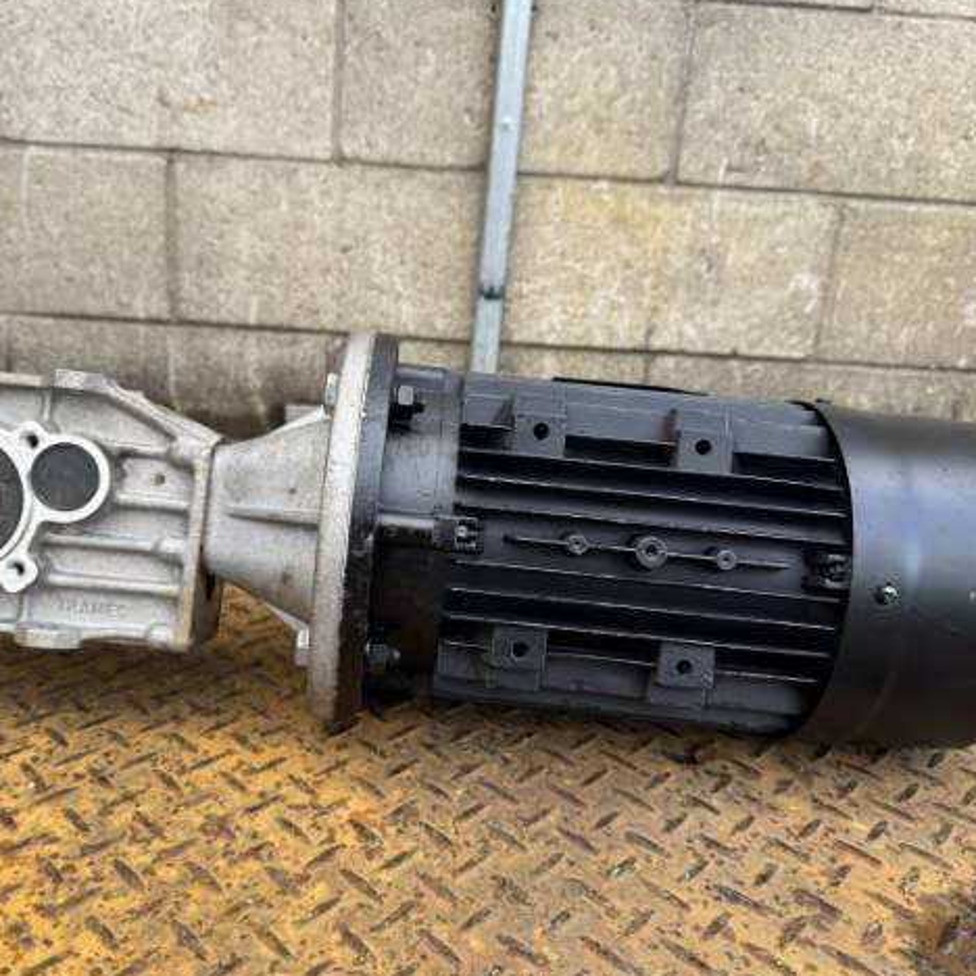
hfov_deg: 55.4
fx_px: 925
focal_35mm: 29
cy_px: 488
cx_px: 417
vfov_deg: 55.6
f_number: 1.78
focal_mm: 6.76
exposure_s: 1/267
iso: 64
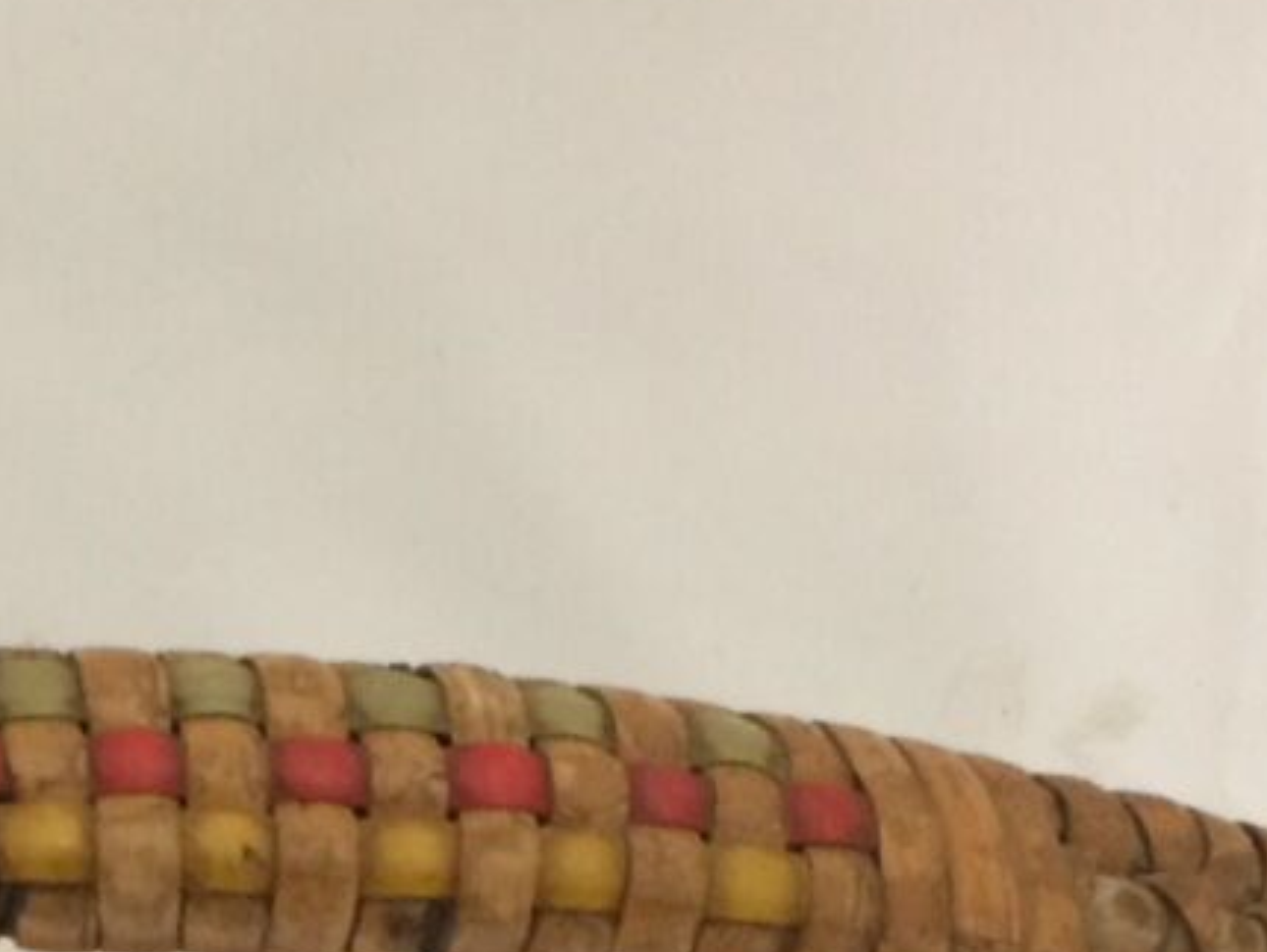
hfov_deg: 17.2
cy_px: 1382
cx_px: -153
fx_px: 4028
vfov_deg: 12.8
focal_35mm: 110
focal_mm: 4.15
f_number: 2.2
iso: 250
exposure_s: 1/33
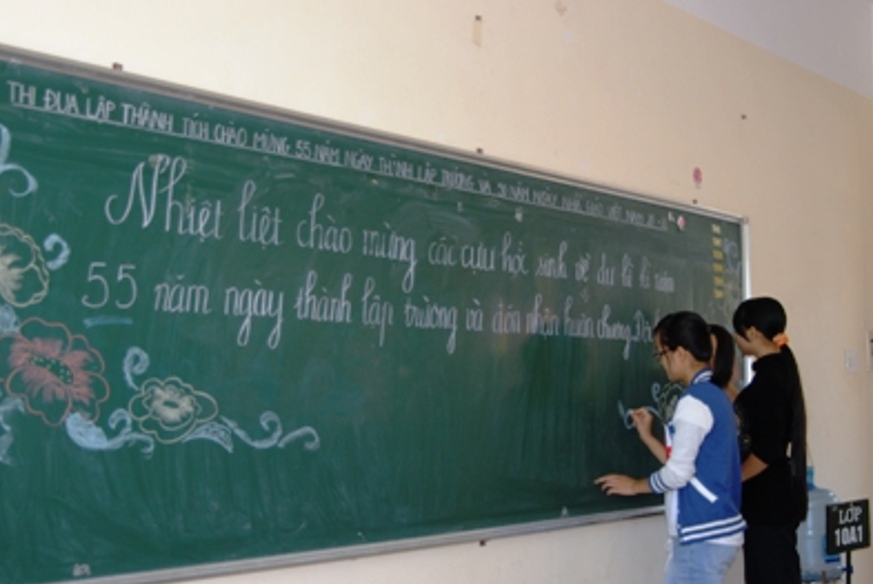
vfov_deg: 27.3
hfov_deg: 39.9
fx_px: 1203
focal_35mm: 50
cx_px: 422
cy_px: 318
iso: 320
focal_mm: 29
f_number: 3.8
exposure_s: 1/100
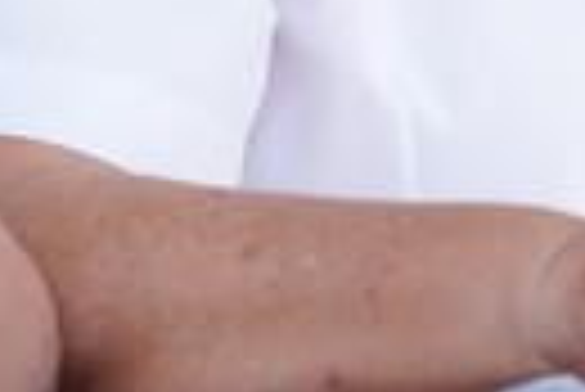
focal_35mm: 629
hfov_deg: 3.3
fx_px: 10233
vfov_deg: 2.2
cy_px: -358
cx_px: 698
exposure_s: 1/100
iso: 500
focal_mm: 126
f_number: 4.5
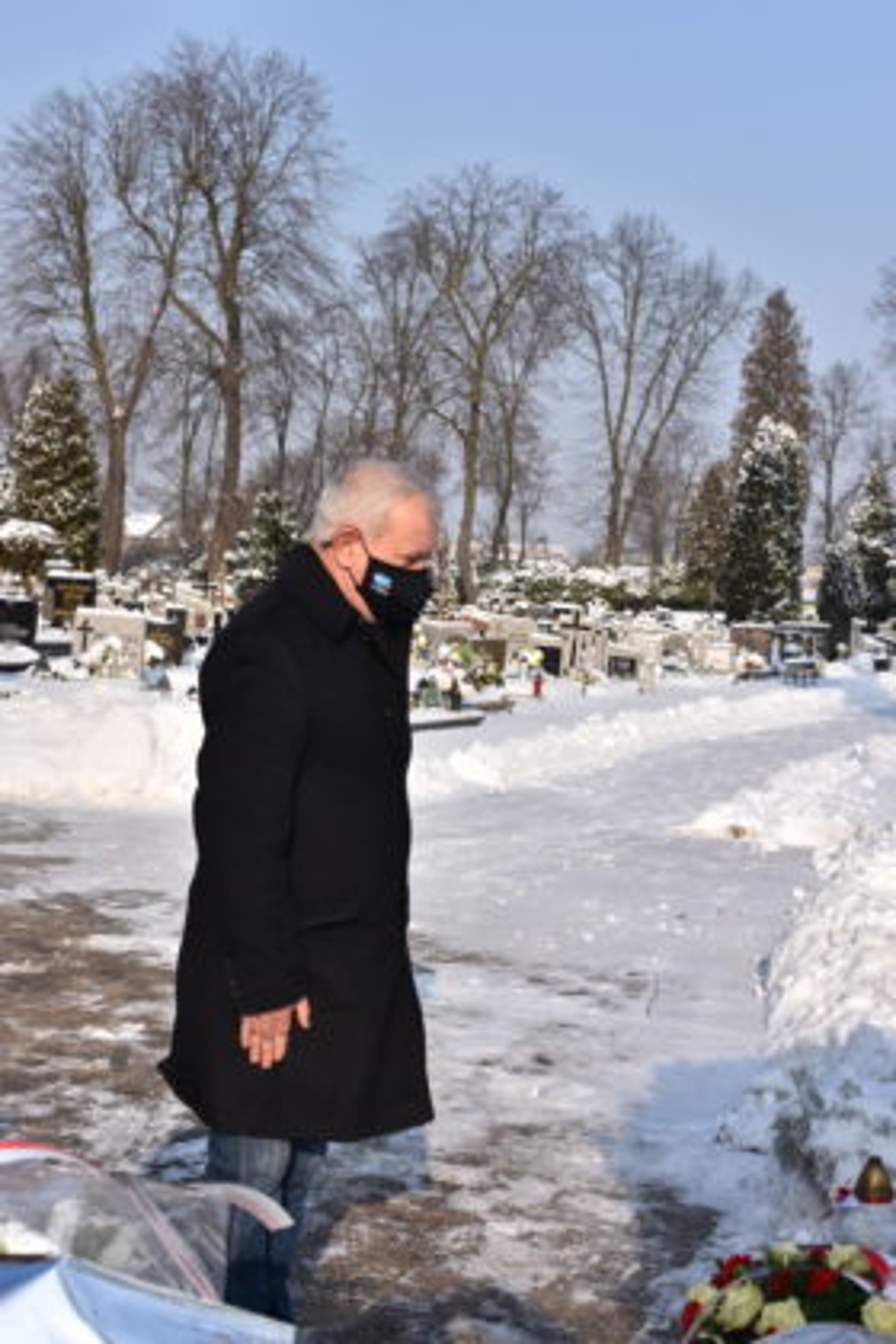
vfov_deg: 38.9
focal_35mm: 51
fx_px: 1904
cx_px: 448
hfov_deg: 26.5
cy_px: 672
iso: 100
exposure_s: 1/250
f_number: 9
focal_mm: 34
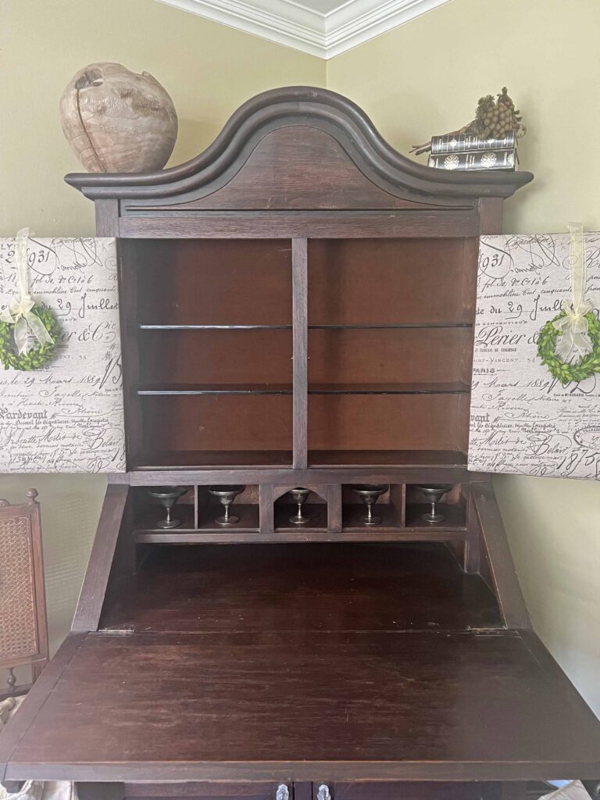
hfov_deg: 53.1
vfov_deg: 67.3
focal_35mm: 26
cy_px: 400
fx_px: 601
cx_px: 300
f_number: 1.5
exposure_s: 1/60
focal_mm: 5.7
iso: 500
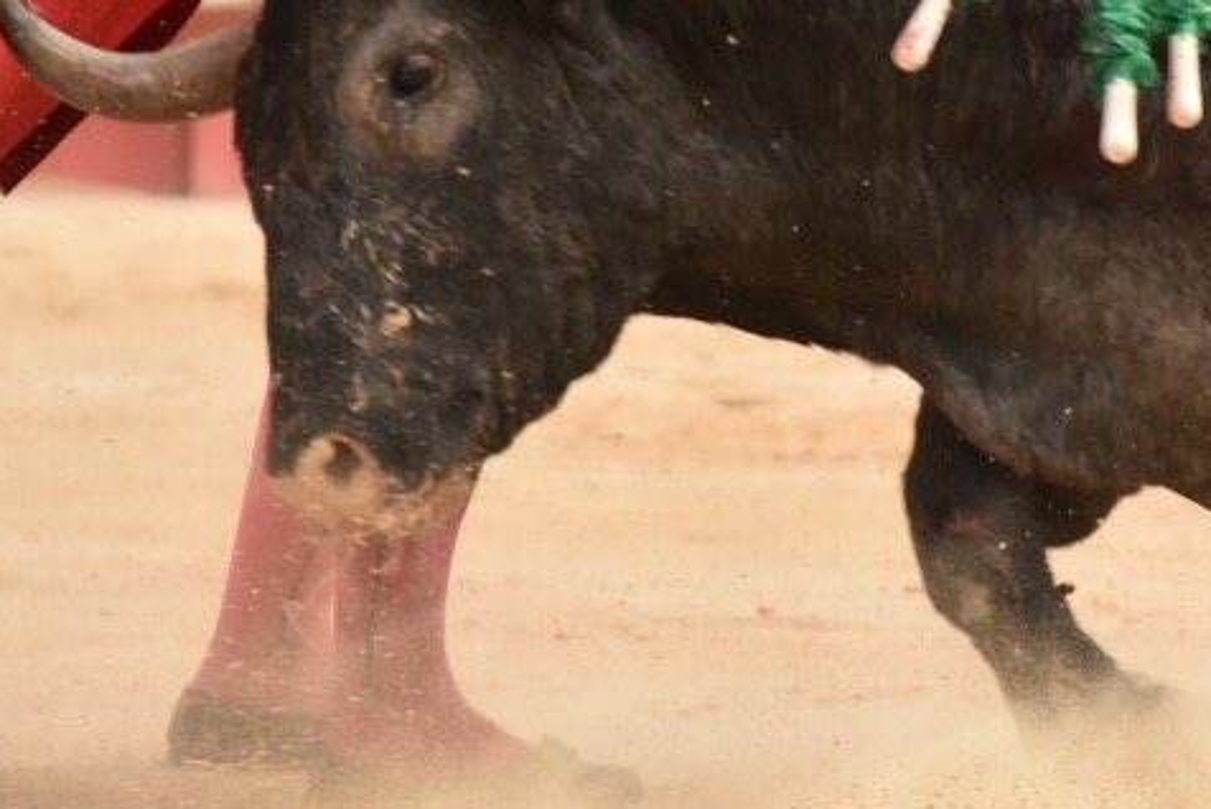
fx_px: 28609
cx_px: 918
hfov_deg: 2.4
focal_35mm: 850
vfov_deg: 1.6
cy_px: -51
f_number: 5.6
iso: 2000
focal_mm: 250
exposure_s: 1/640
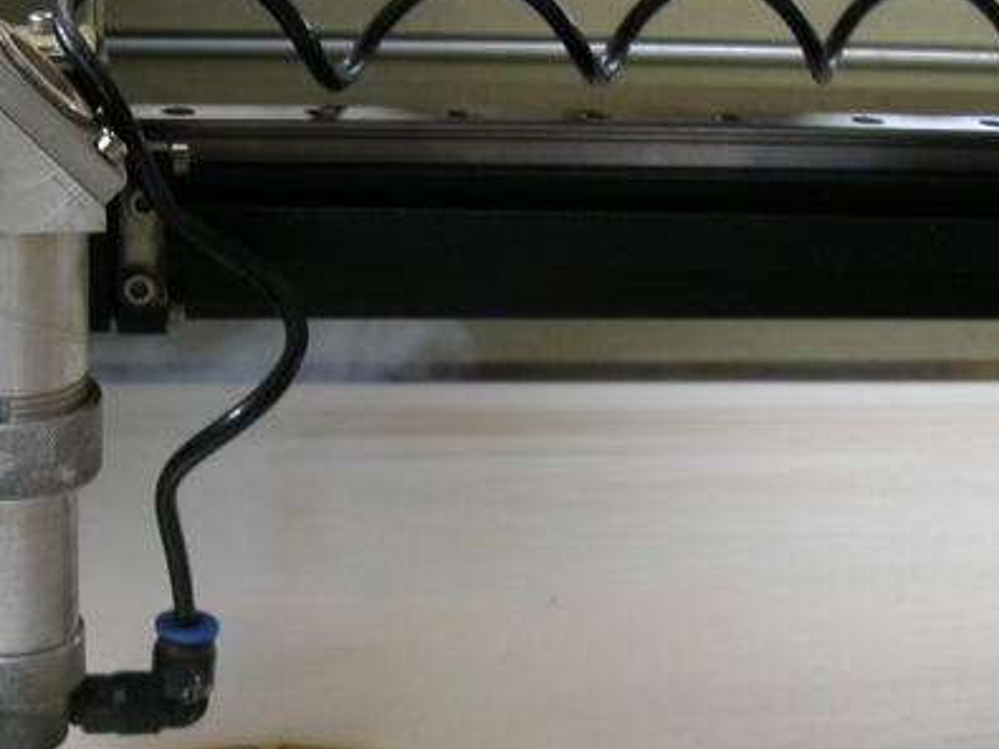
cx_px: 263
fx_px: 2164
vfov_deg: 19.6
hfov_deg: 25.7
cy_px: 418
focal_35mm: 75
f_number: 2.7
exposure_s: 1/33.5
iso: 100
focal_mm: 5.6
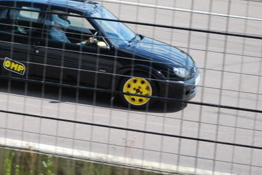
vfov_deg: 8.2
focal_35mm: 168
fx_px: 1224
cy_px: 39
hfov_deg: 12.2
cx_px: 60
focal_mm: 55
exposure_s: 1/800
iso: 400
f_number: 6.3
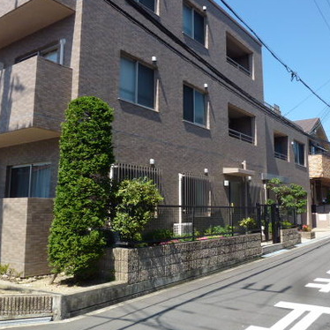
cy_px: 150
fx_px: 367
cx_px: 177
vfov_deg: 48.4
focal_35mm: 34
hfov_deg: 48.4
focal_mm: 4.3
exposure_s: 1/500
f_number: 4.5
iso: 100
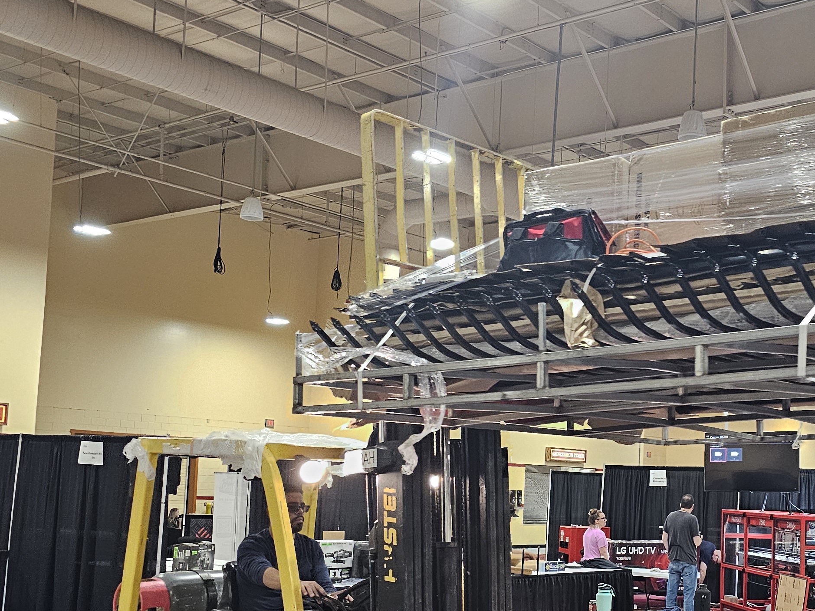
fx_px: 1154
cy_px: 425
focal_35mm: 49
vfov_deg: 29.4
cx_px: 659
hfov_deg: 37.4
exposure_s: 1/120
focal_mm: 6.3
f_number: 1.7
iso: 500
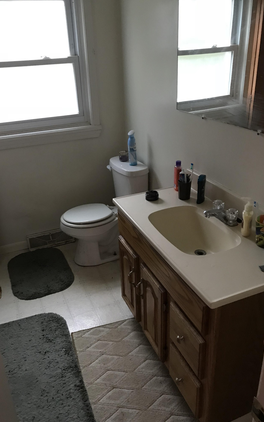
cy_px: 213
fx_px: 345
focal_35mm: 30
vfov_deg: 62.9
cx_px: 119
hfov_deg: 41.8
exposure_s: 1/12
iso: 100
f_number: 1.8
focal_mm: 3.99
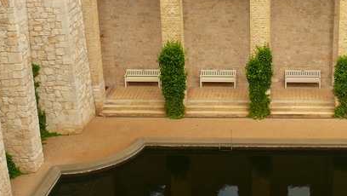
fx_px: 644
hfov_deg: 29.1
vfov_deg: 17.3
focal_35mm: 70
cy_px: 110
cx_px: 299
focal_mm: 7.4
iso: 100
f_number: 3.6
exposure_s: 1/100
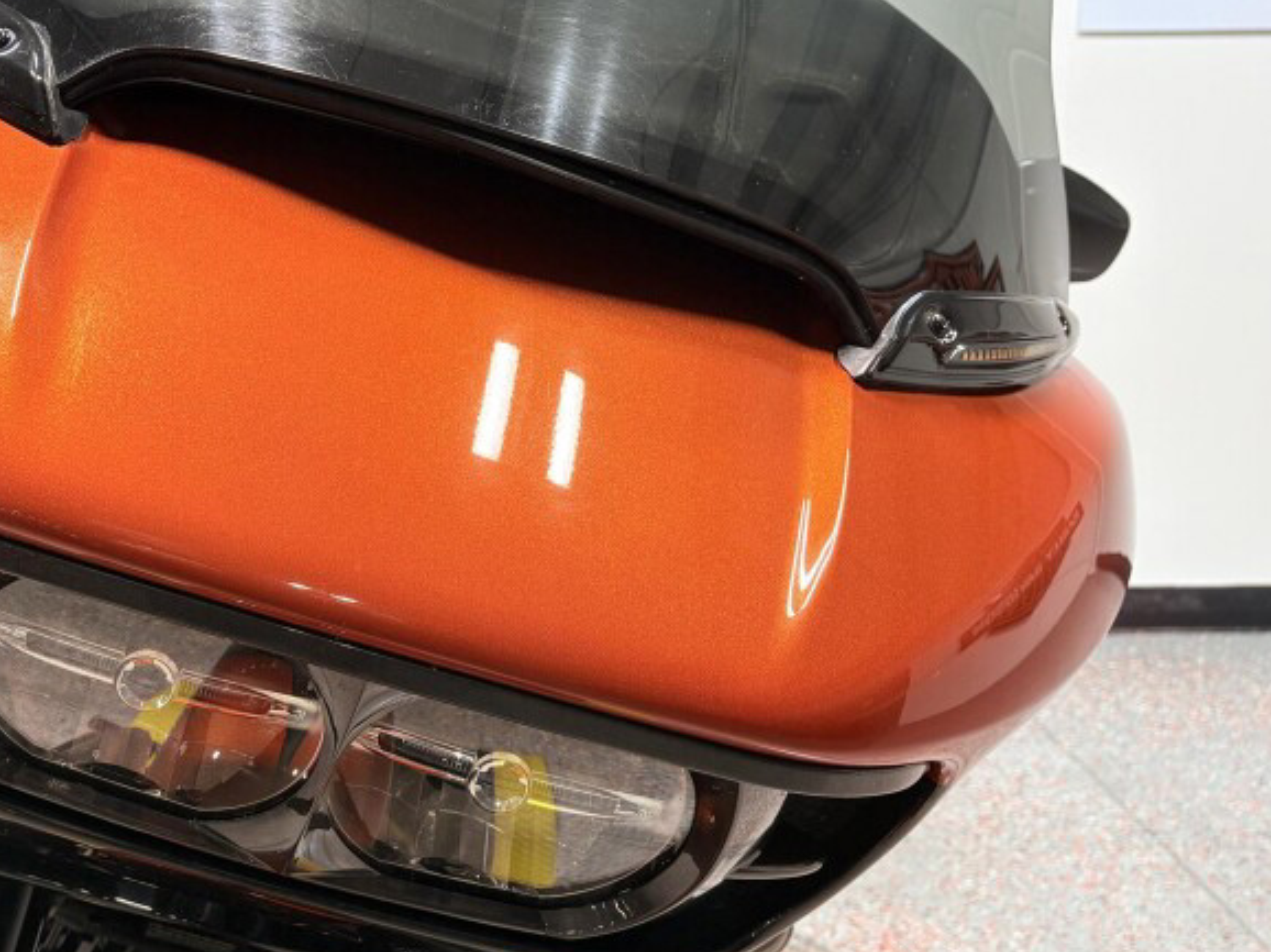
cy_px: 343
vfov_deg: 30.1
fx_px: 1762
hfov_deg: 39.0
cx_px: 375
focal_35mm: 48
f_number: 1.6
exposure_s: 1/120
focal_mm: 5.96
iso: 50
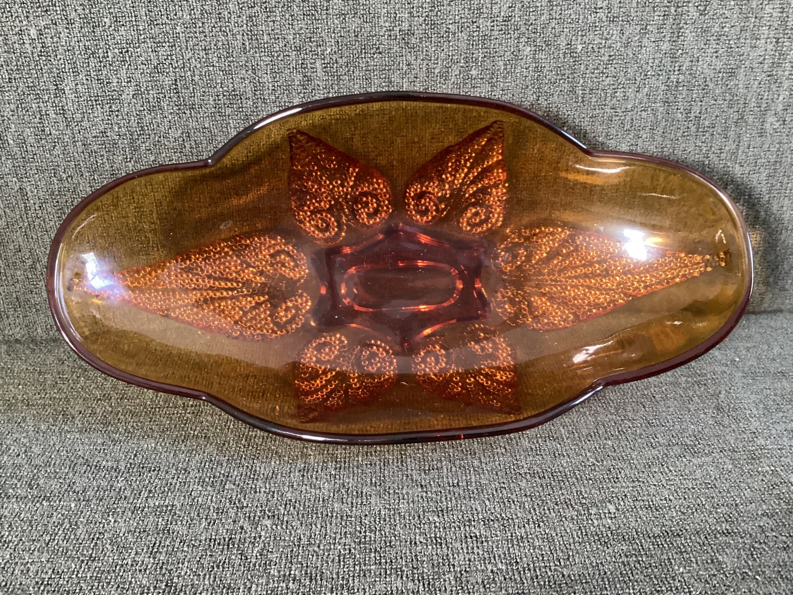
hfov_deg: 58.3
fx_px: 710
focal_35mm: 31
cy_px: 298
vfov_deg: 45.4
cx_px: 396
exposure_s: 1/25
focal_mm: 3.3
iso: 500
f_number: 2.4
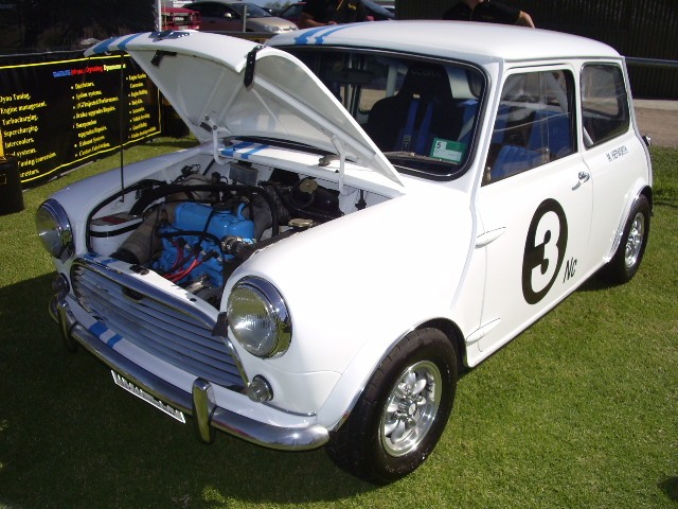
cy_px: 254
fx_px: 686
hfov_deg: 52.6
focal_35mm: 35
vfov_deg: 40.7
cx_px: 339
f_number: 4.3
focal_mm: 5.8
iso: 80
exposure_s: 1/1000
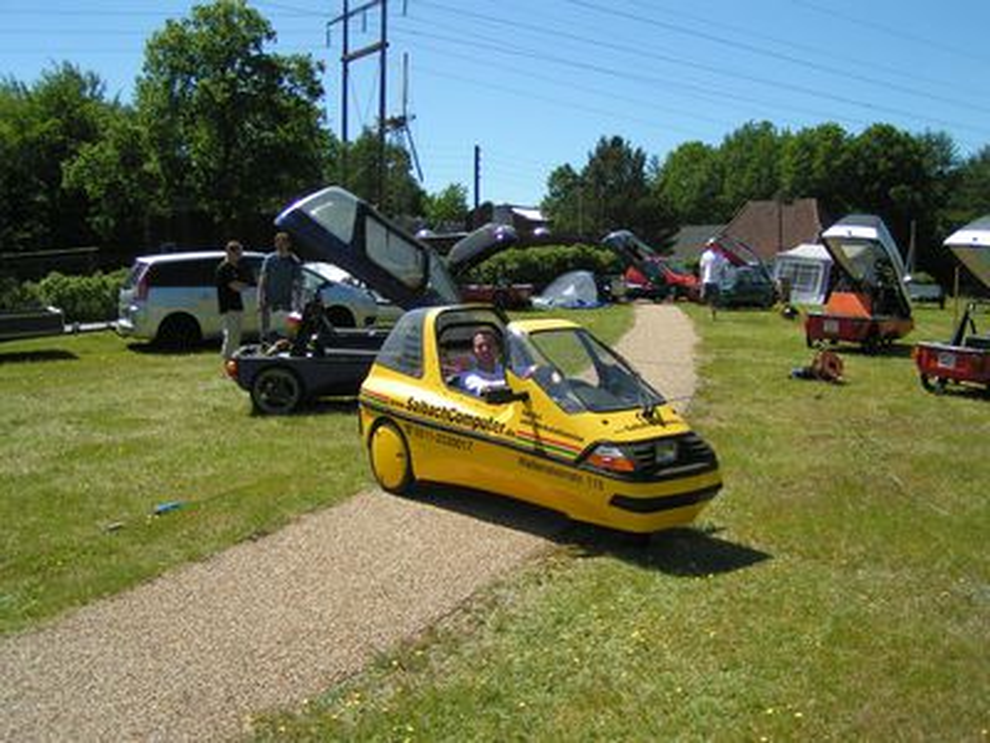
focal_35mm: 38
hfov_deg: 49.0
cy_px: 372
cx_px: 495
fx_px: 1087
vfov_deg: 37.7
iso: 50
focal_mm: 5.8
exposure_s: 1/1000
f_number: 3.2
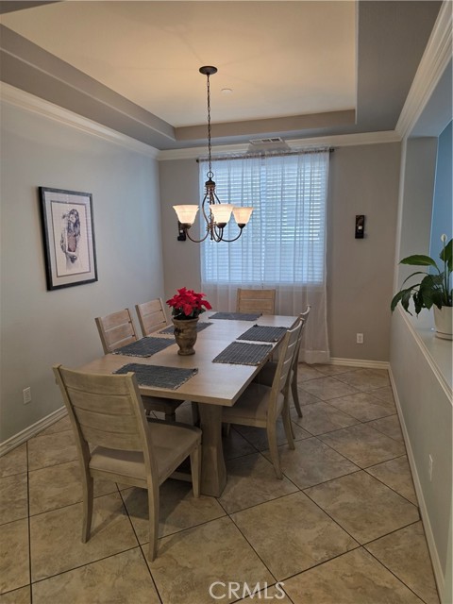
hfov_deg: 58.9
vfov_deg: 73.9
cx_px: 226
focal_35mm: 23
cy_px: 302
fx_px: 401
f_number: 1.7
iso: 100
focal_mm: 6.3
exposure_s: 1/120
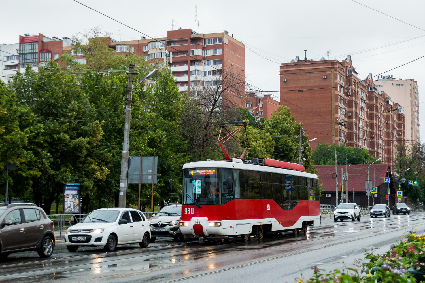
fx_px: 637
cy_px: 142
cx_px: 212
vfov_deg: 25.0
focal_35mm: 54
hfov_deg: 36.9
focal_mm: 36
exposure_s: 1/500
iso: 1000
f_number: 5
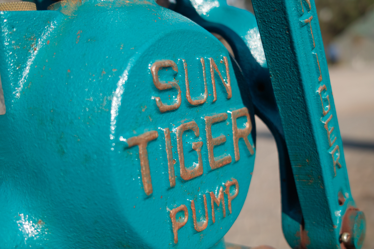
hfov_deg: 47.4
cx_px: 187
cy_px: 124
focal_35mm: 41
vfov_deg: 32.6
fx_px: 426
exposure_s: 1/500
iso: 100
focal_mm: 24.2
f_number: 4
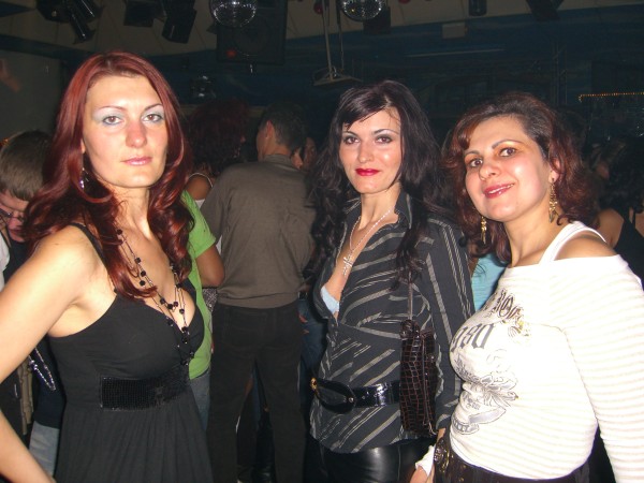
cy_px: 242
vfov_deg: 37.7
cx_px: 322
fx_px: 707
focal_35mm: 38
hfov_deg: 49.0
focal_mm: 7.9
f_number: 2.8
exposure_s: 1/60
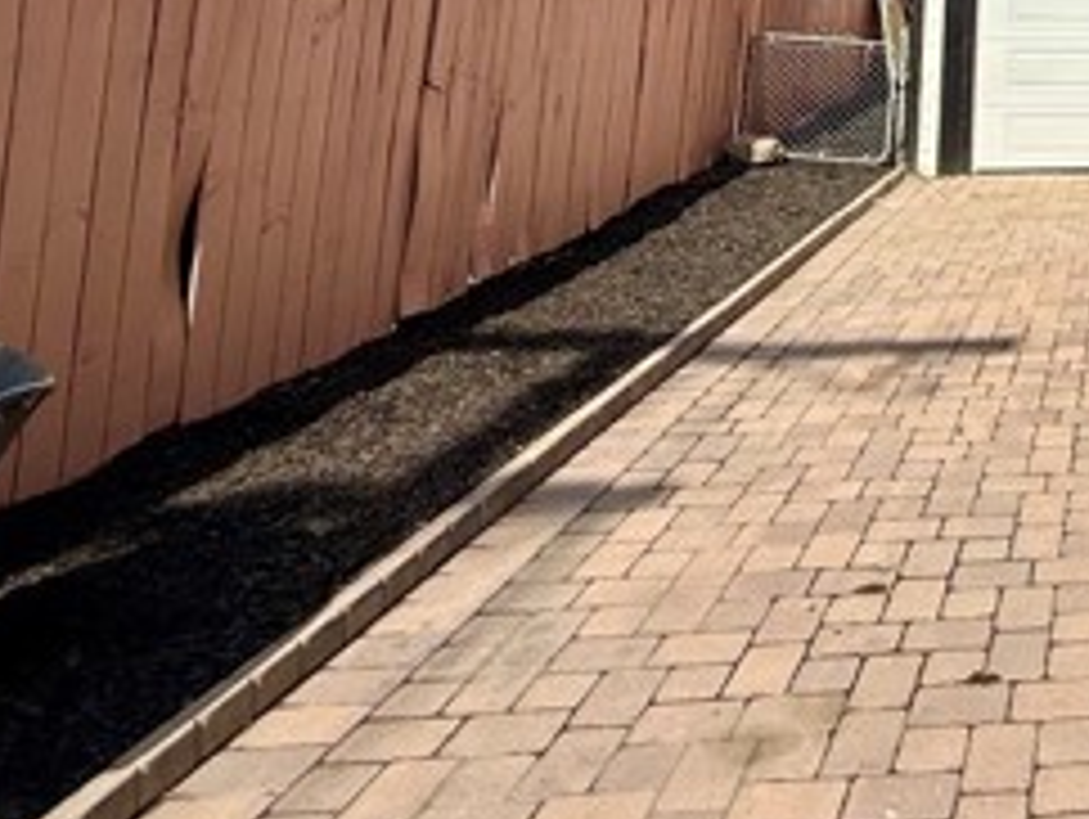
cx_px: 1305
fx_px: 1165
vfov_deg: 33.6
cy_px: -86
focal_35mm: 37
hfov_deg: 37.7
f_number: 2.2
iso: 50
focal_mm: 2.22
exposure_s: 1/3460
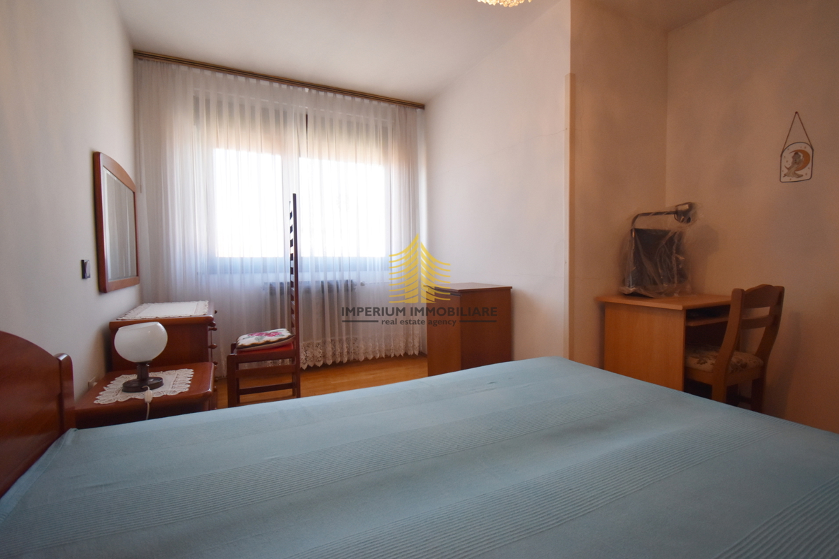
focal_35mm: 15
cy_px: 280
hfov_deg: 100.4
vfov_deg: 77.3
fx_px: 350
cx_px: 420
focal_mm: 10
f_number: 4.5
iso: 800
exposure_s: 1/250
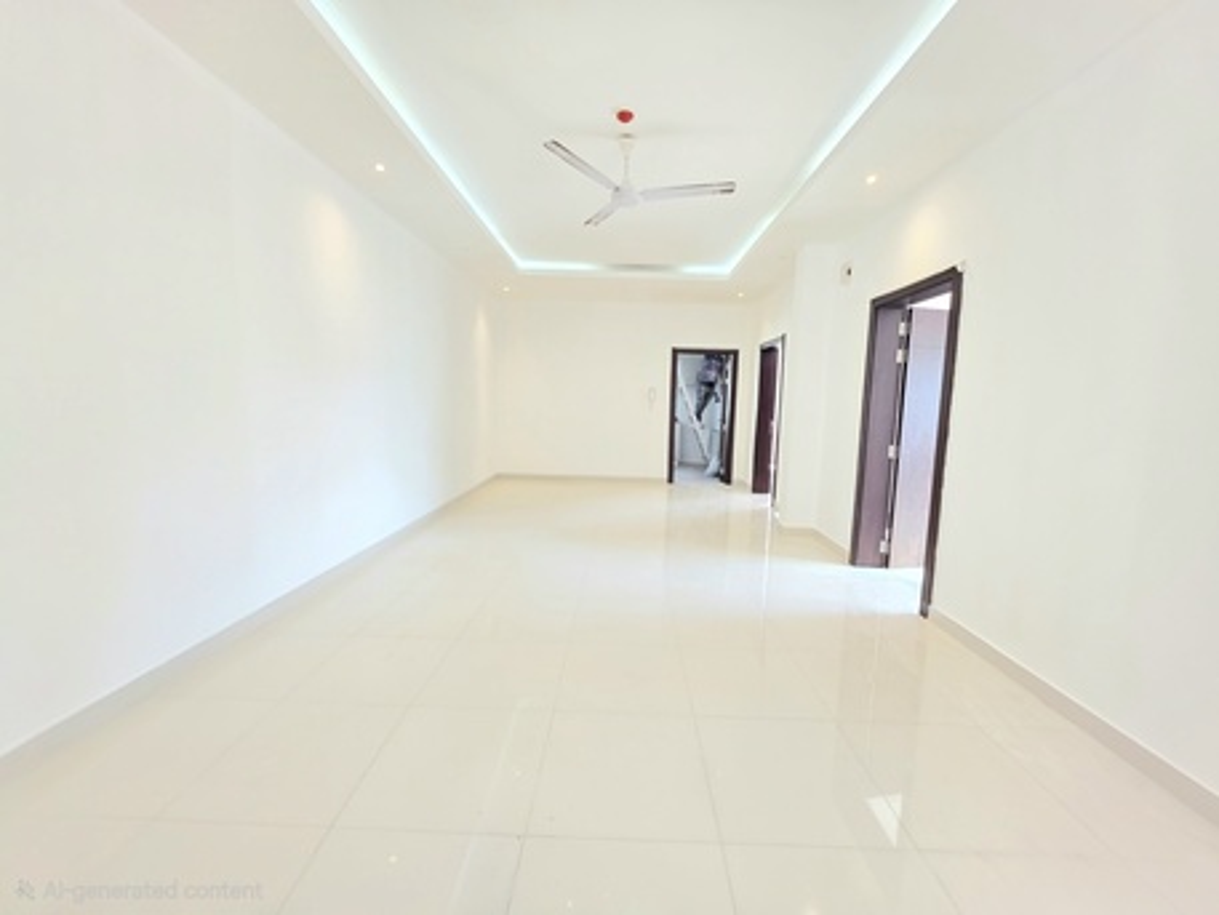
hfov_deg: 106.2
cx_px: 610
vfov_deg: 89.9
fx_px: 458
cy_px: 458
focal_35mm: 13
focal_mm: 2.2
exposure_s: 1/101
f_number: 1.9
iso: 125
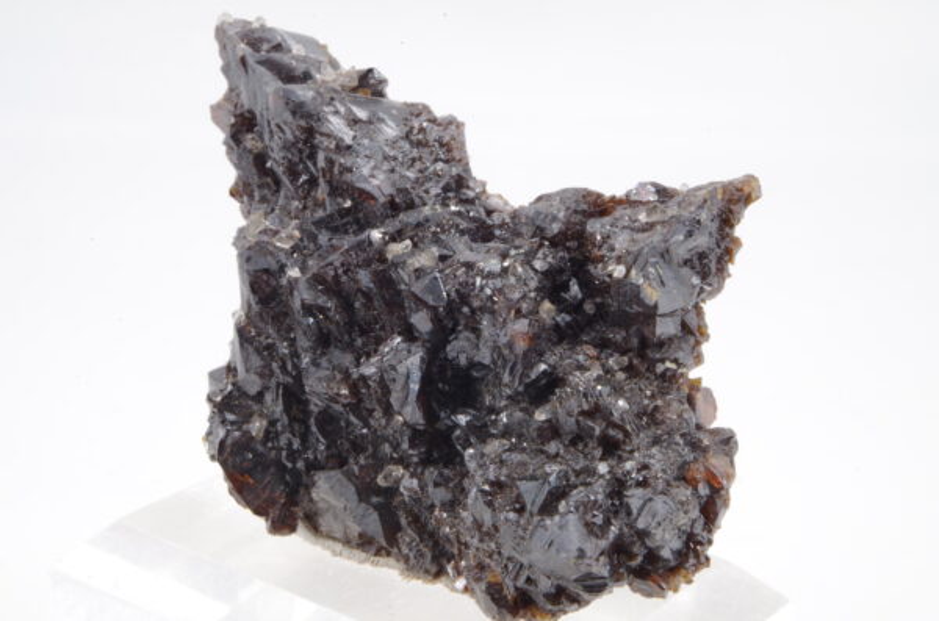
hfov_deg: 33.5
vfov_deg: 22.5
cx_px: 470
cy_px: 310
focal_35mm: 60
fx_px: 1561
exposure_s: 1/2
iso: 100
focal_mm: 40
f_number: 5
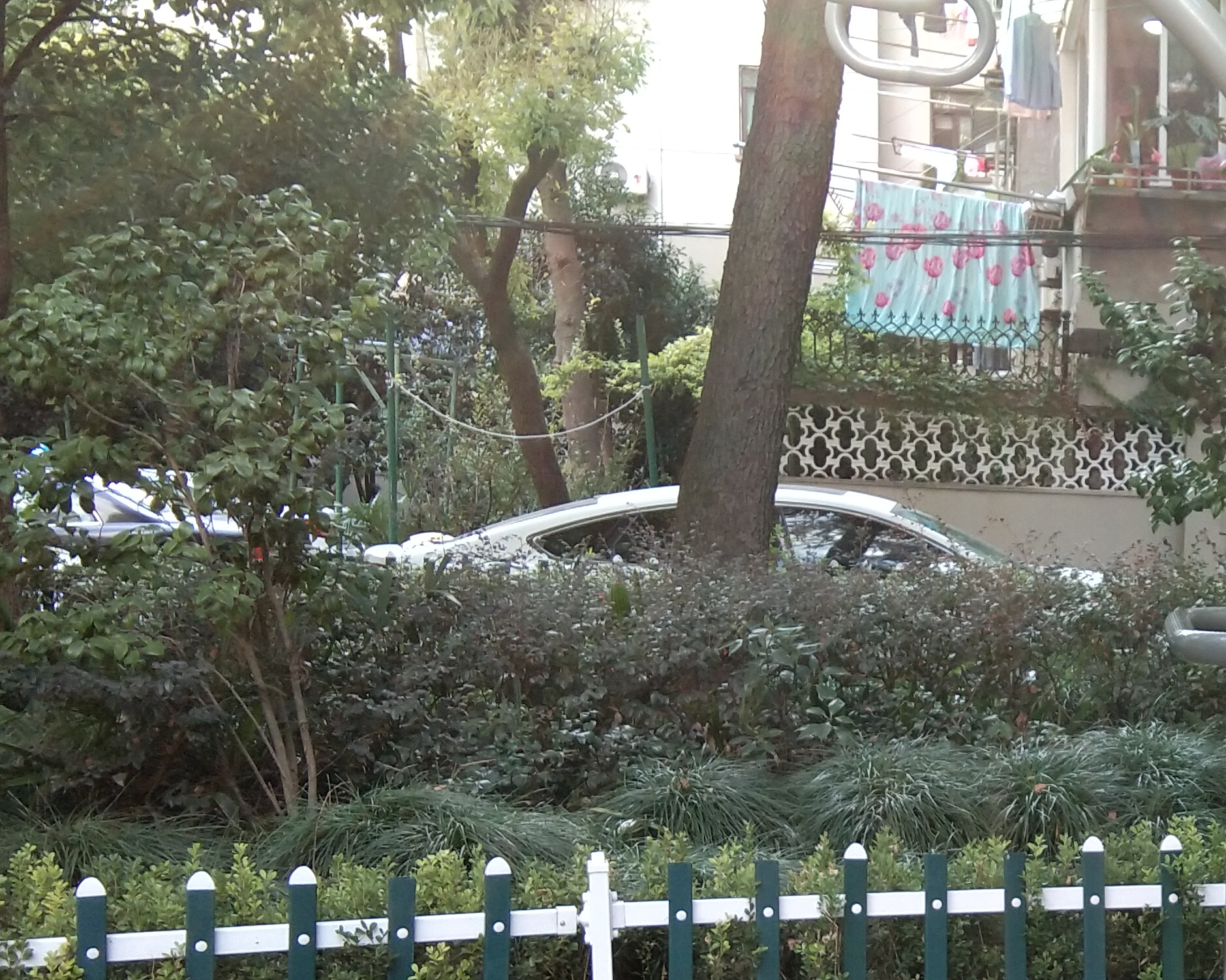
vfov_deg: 22.5
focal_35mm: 67
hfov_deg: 26.5
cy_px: 764
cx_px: 1284
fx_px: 2431
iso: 64
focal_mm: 3.69
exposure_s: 1/50
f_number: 2.2
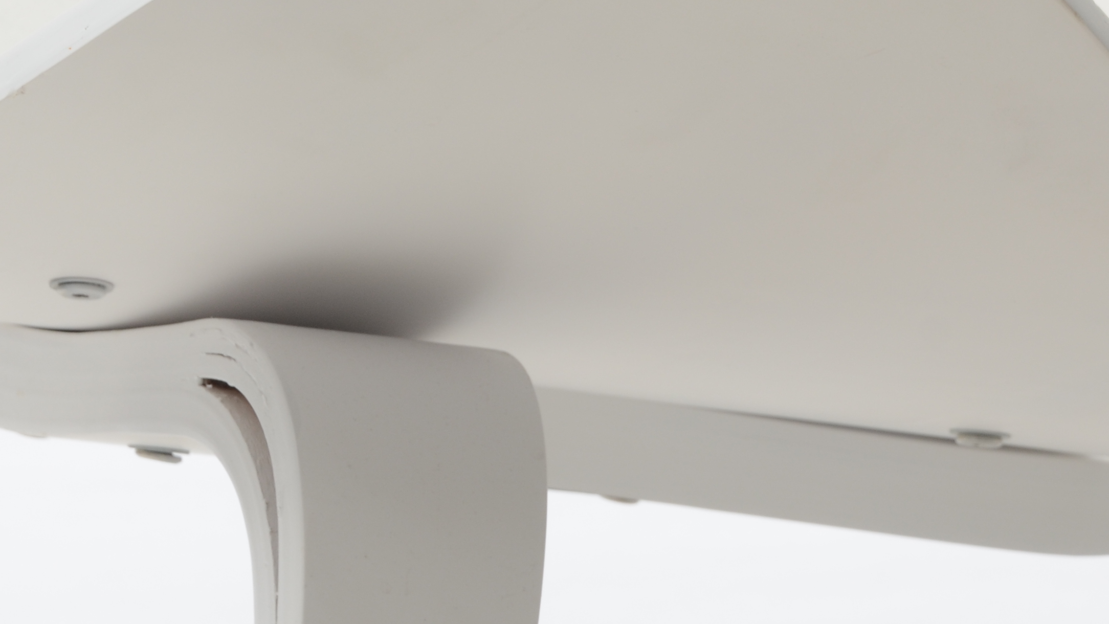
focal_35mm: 374
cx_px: 504
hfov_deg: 5.8
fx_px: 11005
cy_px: -70
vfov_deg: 3.2
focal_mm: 105
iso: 200
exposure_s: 1/125
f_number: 8
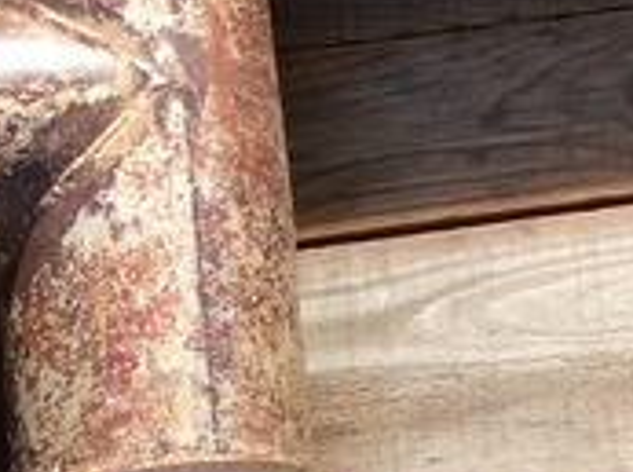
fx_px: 2226
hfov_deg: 15.5
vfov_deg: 12.0
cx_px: 801
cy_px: 24
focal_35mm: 122
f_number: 2.4
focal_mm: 3.3
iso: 32
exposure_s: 1/497
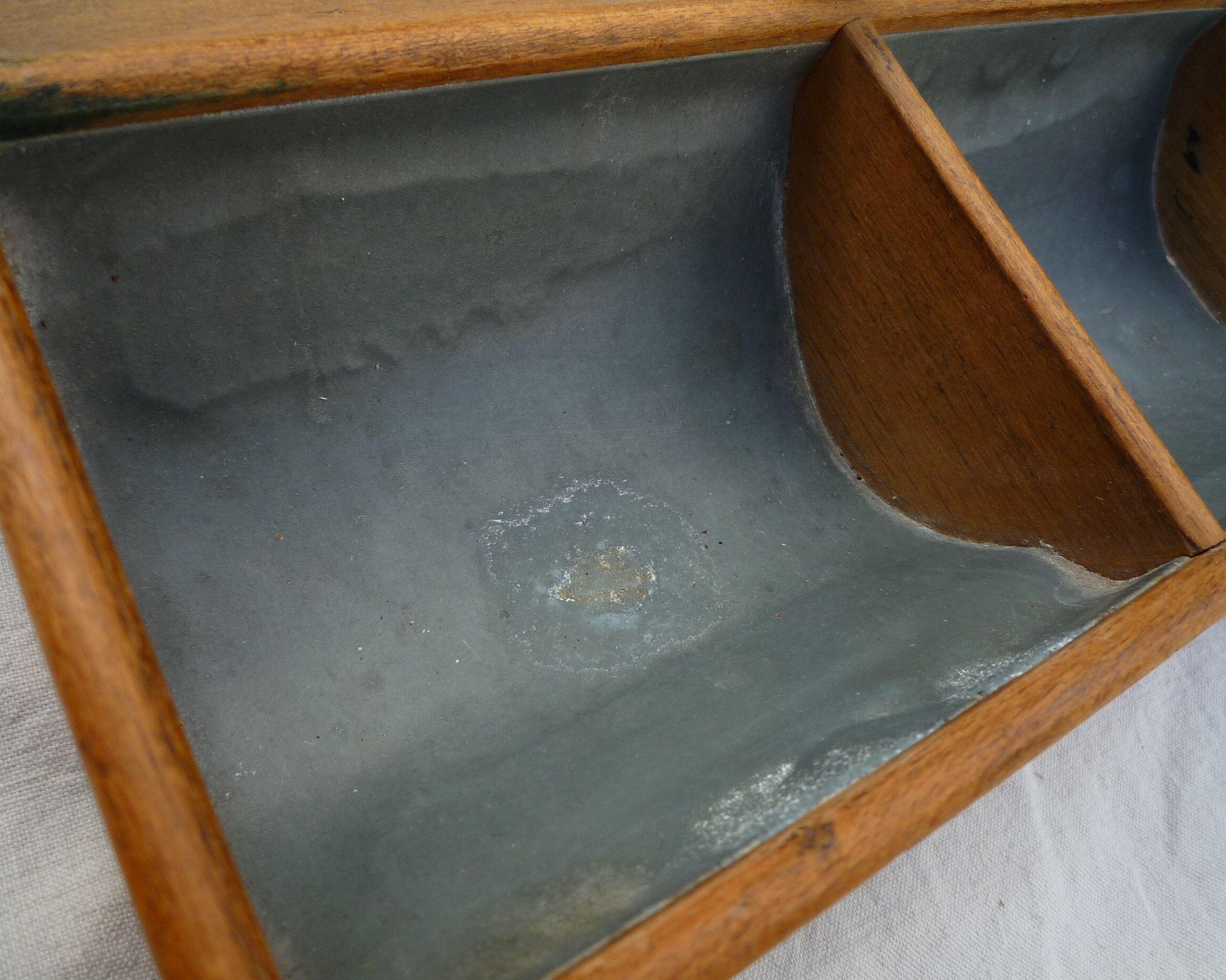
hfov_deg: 64.0
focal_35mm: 27
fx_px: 980
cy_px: 481
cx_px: 583
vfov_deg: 53.2
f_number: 2.8
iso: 100
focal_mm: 4.4
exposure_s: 1/250
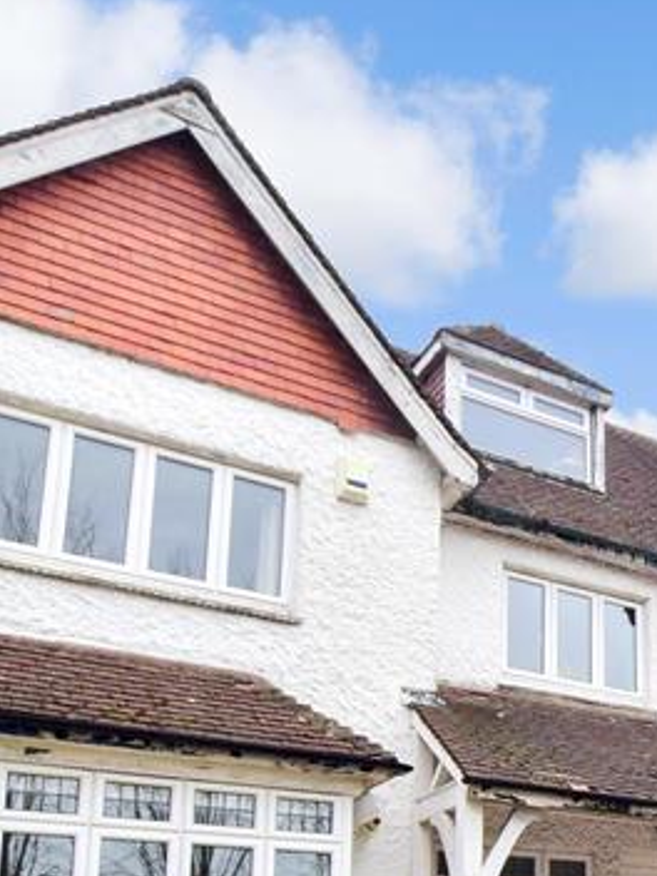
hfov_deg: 28.7
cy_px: 801
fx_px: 1063
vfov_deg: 41.0
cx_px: 831
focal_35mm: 42
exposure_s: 1/160
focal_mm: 10
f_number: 9
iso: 500
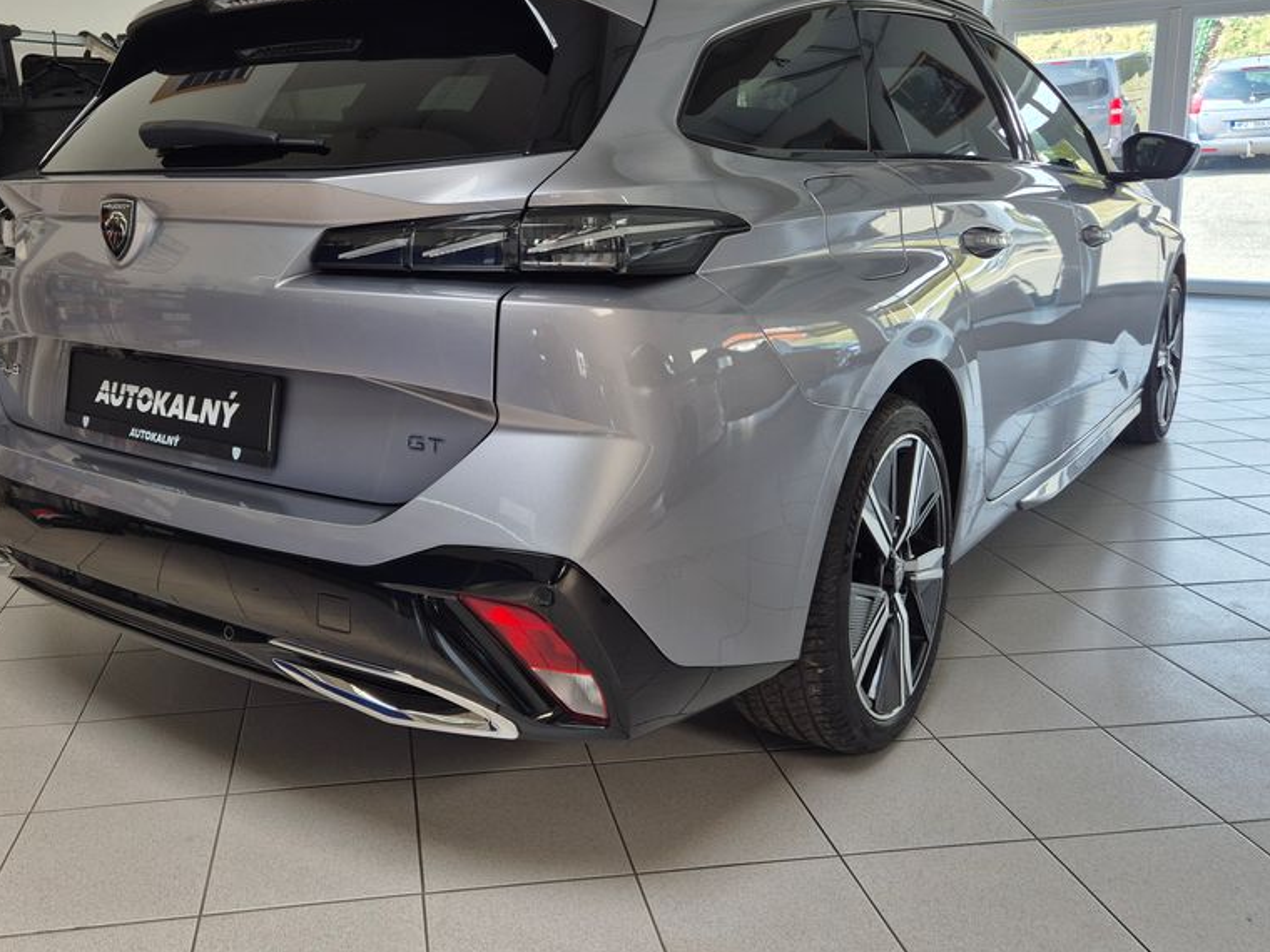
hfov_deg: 57.8
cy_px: 339
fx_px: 1137
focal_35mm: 31
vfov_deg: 44.9
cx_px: 500
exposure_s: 1/180
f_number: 1.8
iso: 64
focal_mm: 5.4
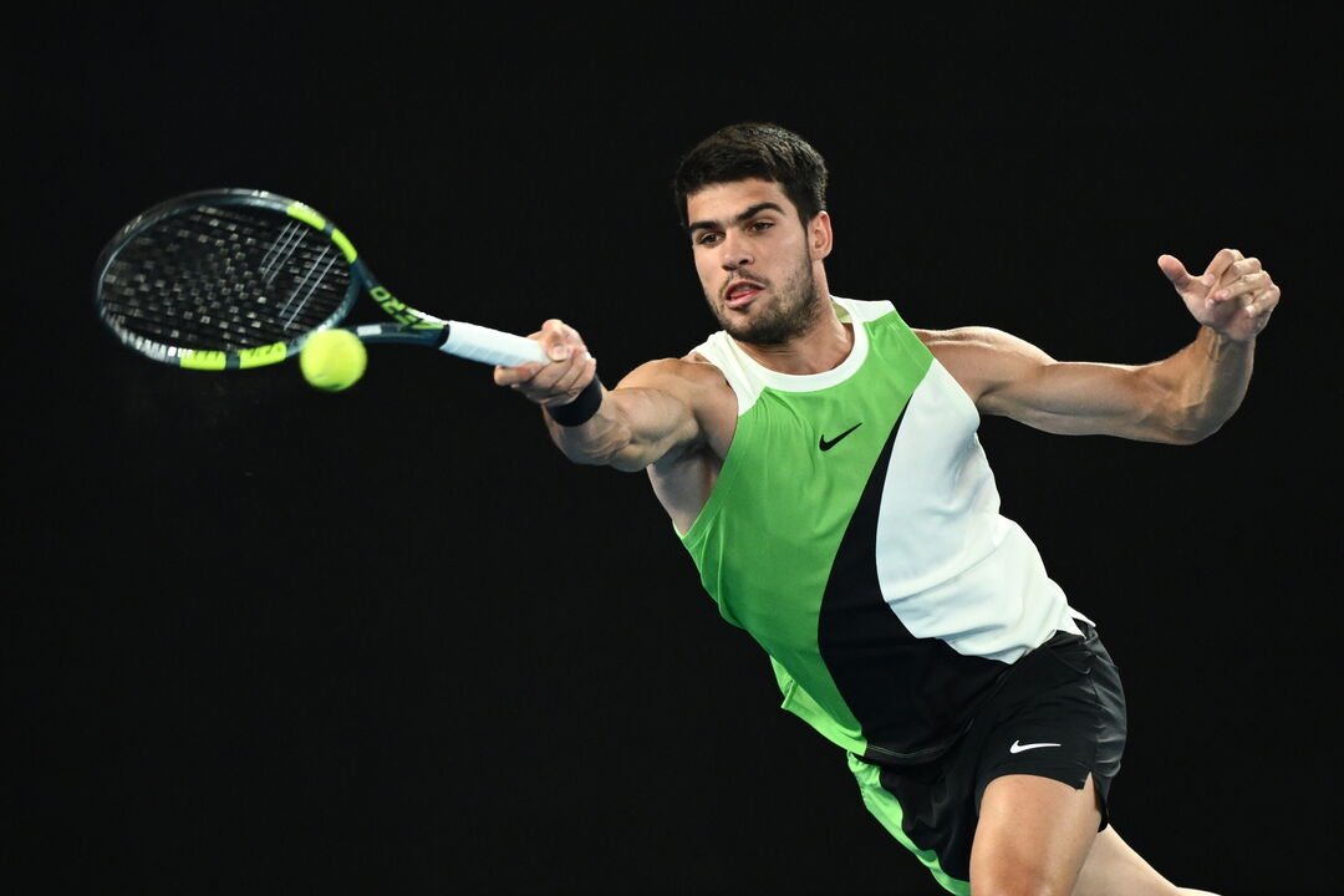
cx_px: 672
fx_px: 10079
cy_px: 448
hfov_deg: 7.6
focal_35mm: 270
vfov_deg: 5.1
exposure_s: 1/1600
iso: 2500
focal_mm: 270
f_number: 2.8
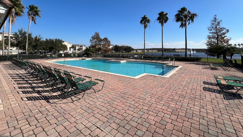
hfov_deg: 103.0
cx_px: 124
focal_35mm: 15
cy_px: 47
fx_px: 97
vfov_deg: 68.8
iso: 32
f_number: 1.8
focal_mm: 1.57
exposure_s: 1/2016
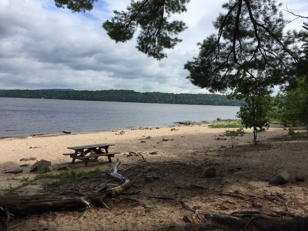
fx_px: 258
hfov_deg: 61.7
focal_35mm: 29
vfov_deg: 48.2
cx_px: 154
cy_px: 116
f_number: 2.2
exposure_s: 1/2198
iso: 32
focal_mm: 4.15
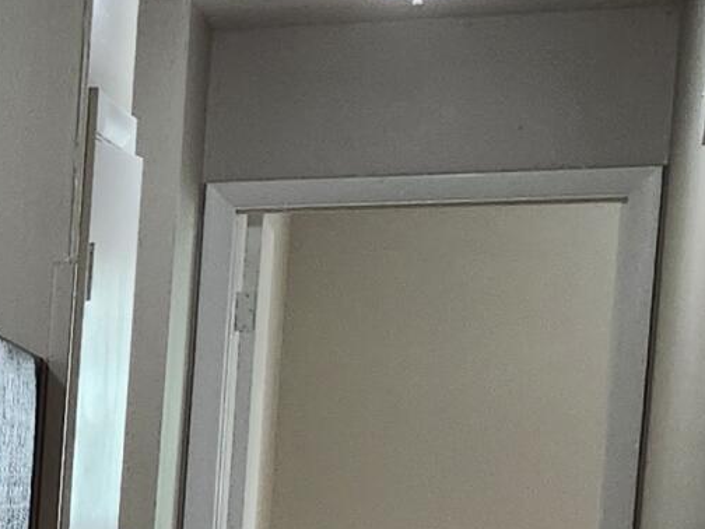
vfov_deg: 10.3
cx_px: -1144
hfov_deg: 11.2
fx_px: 2790
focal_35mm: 137
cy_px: 886
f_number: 1.8
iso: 200
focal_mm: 5.54
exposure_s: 1/180
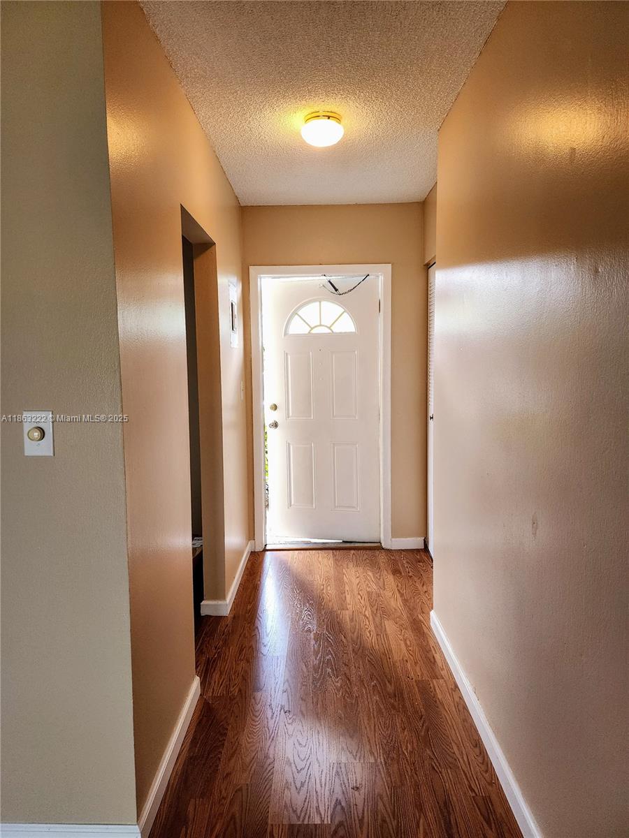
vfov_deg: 73.9
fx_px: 557
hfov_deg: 58.9
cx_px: 314
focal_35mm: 23
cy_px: 419
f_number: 1.8
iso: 200
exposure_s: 1/120
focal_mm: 6.4
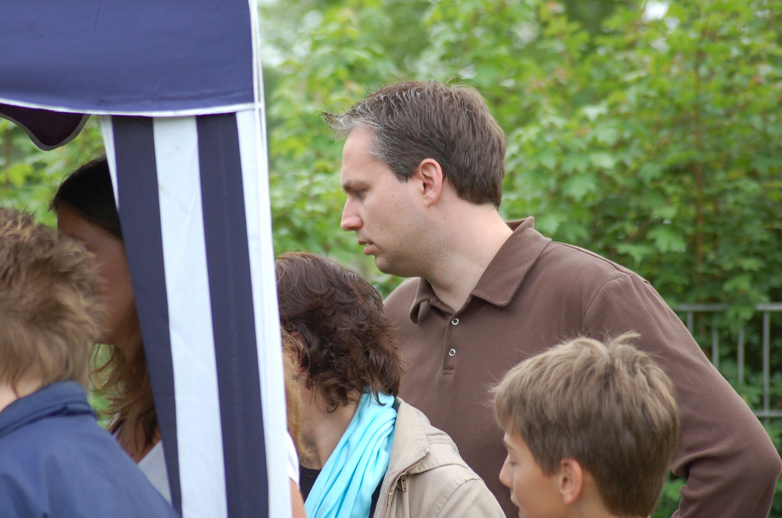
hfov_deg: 9.2
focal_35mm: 225
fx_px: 4878
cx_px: 391
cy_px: 259
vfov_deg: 6.1
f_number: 4.5
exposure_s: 1/500
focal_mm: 150
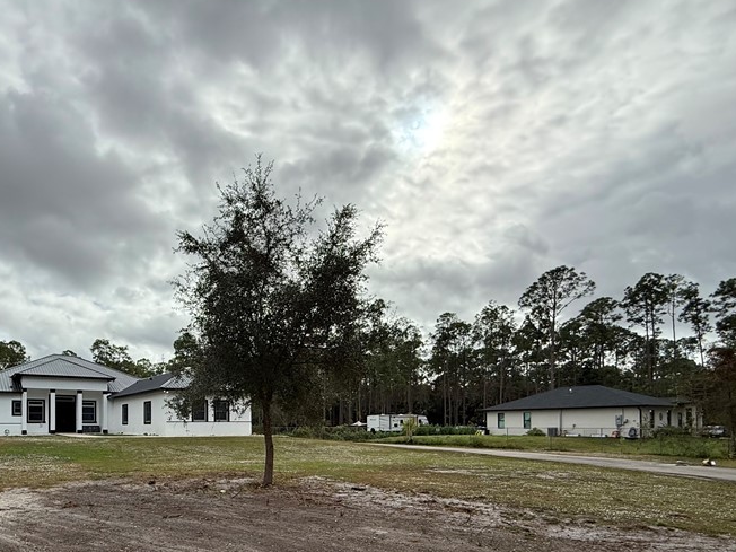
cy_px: 418
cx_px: 226
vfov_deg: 57.8
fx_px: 468
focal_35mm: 22
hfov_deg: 73.3
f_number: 2.2
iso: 80
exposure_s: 1/3289
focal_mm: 2.22
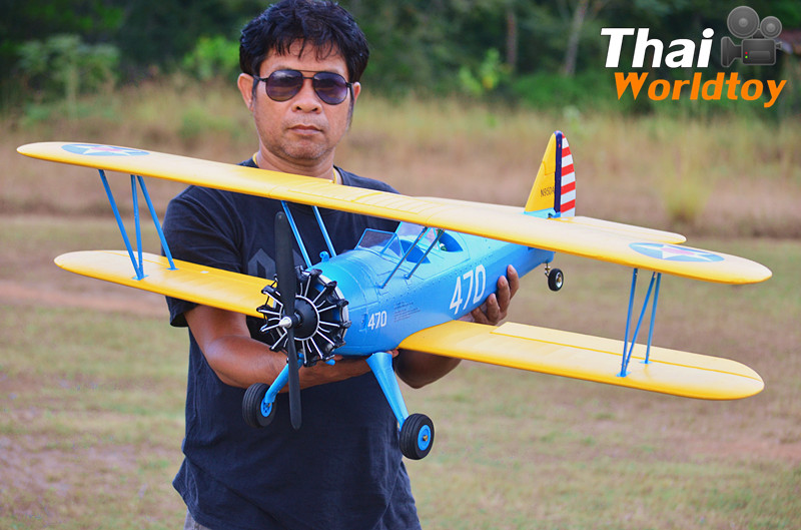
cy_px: 265
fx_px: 2730
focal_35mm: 123
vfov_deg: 11.1
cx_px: 400
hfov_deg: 16.7
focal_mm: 82
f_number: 5
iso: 400
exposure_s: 1/125
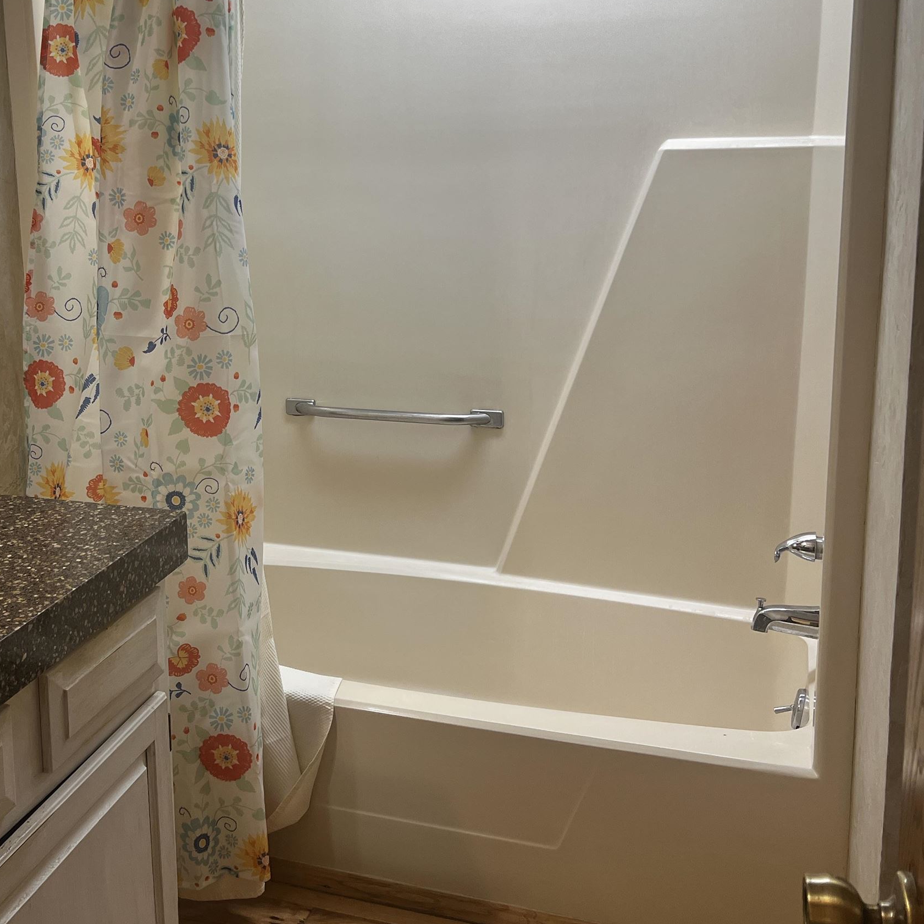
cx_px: 230
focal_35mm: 42
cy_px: 371
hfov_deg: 39.0
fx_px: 1268
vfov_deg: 39.9
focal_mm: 5.7
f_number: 1.5
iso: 80
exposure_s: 1/120
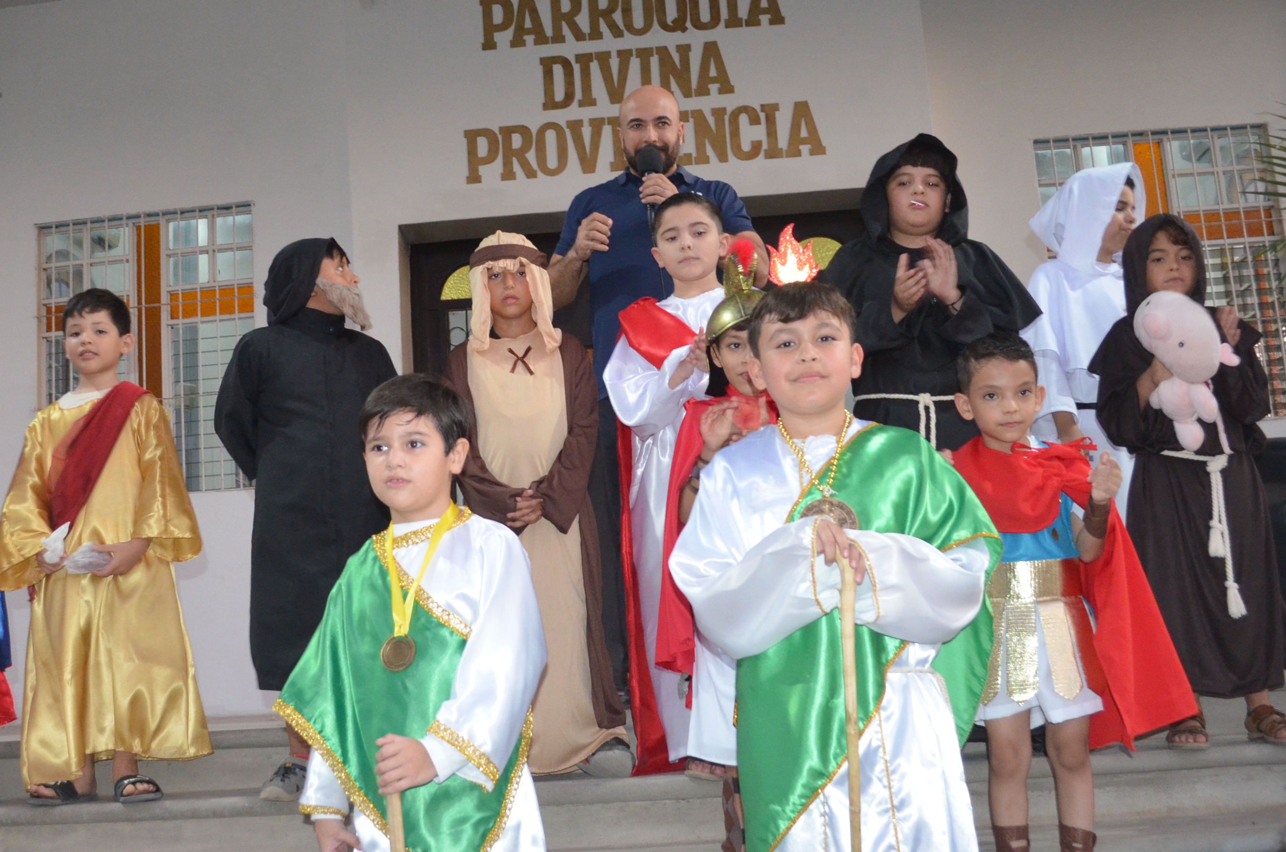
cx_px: 565
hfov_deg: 51.9
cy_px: 458
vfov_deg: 35.8
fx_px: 1319
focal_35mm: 37
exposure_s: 1/60
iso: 2000
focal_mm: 18
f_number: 3.5
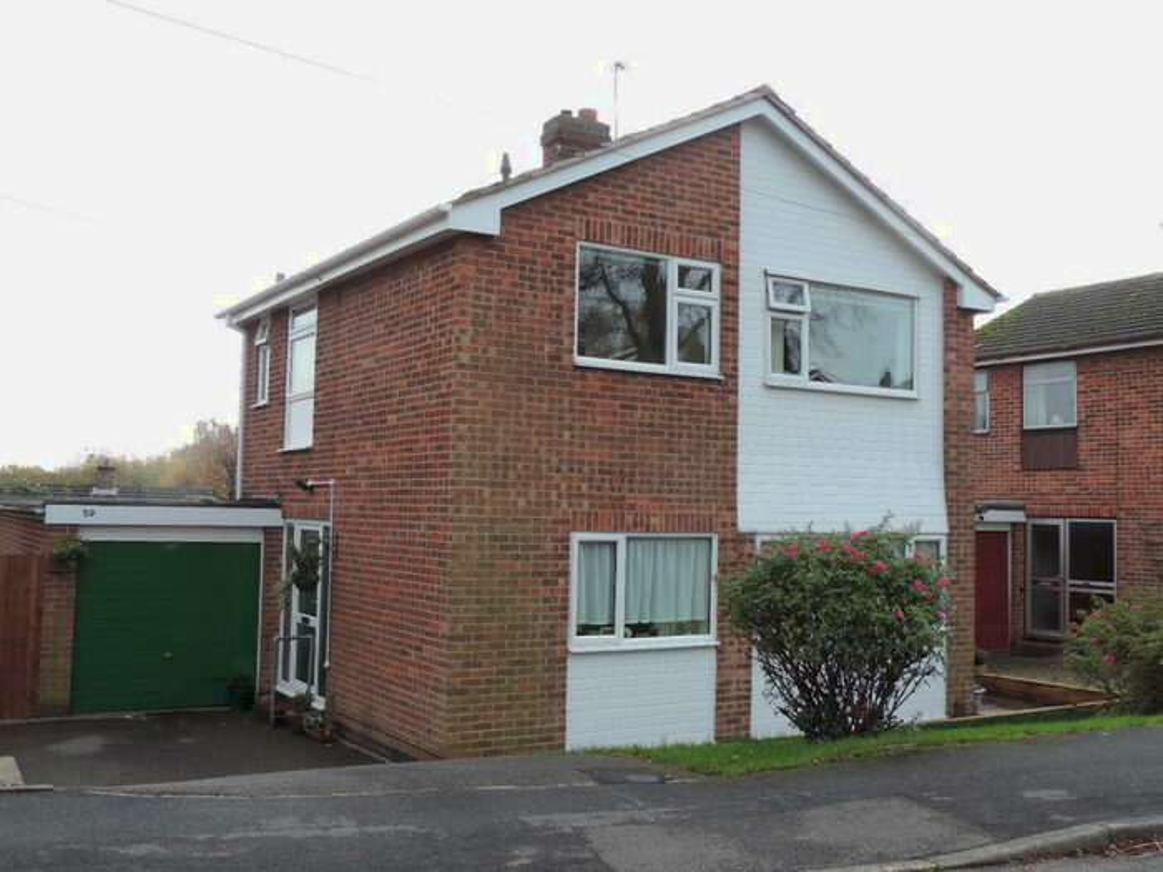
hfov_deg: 52.6
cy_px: 436
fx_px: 1176
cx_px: 582
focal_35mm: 35
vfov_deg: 40.7
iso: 80
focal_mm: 6.2
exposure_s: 1/200
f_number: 3.3
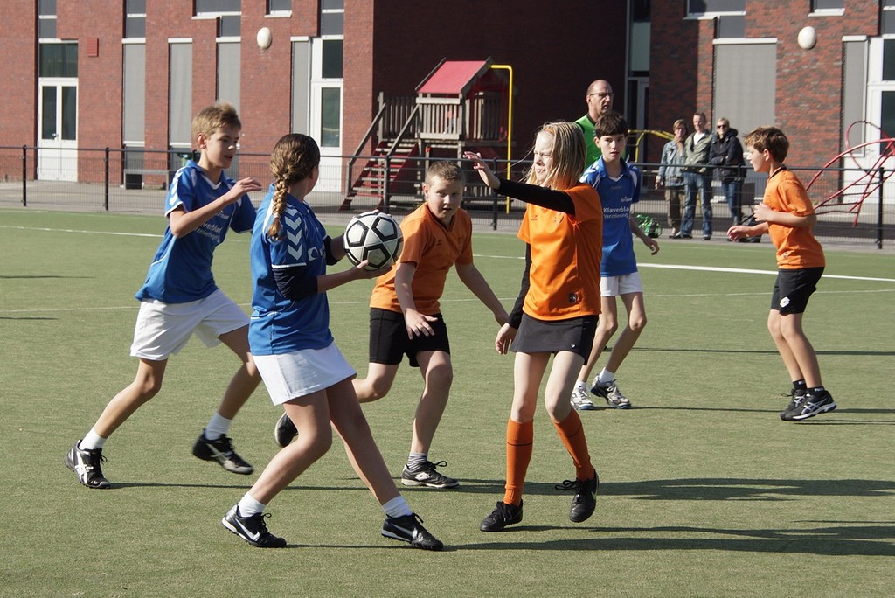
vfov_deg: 15.2
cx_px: 448
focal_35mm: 90
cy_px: 299
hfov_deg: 22.6
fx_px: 2239
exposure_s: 1/400
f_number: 5.6
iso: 100
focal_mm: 60
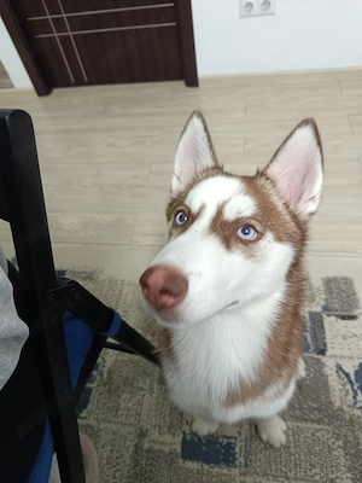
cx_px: 181
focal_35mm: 24
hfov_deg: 56.8
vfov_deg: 71.6
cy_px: 242
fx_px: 335
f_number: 1.88
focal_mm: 5.59
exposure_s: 1/25
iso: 822
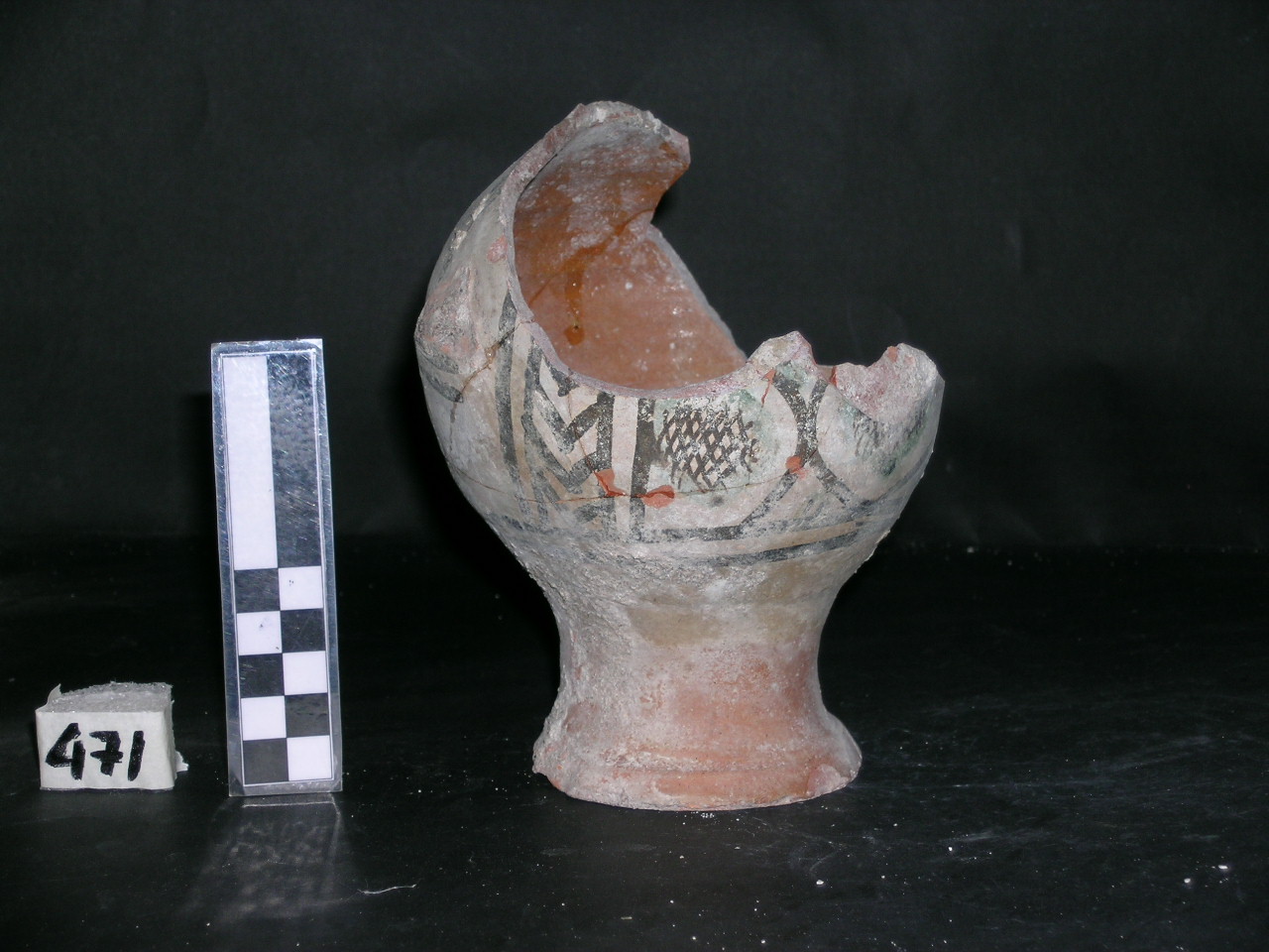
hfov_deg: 27.8
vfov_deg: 21.0
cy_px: 476
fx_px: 2566
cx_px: 634
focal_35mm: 70
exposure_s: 1/121
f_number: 3.9
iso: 50
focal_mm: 14.5
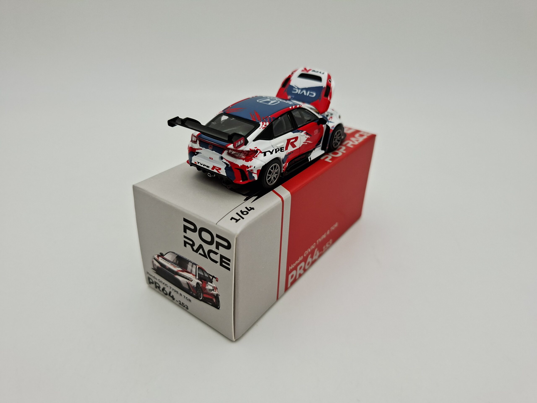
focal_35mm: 23
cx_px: 268
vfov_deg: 58.9
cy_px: 202
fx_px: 357
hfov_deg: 73.9
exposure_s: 1/368
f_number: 1.8
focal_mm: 5.54
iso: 50
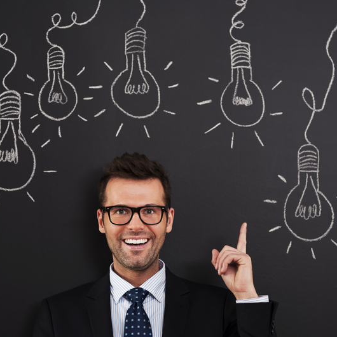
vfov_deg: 16.0
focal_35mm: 109
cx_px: 165
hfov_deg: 16.0
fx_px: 1201
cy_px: 168
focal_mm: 85
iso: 100
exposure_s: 1/100
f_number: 3.2
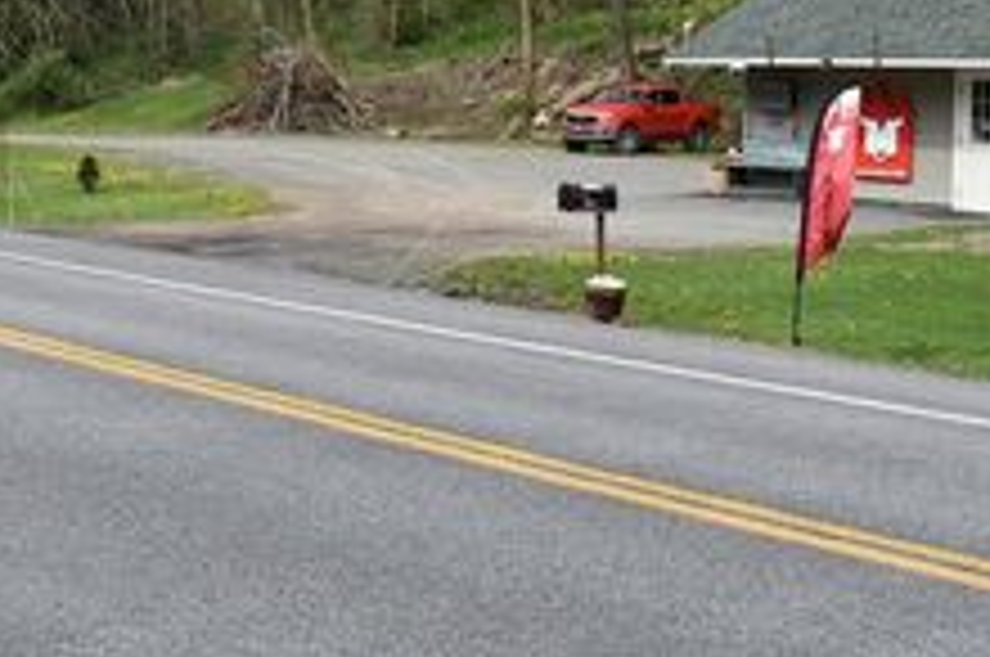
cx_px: 252
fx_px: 2252
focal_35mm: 82
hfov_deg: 24.5
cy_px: 52
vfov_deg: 16.4
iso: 280
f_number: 8
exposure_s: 1/500
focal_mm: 24
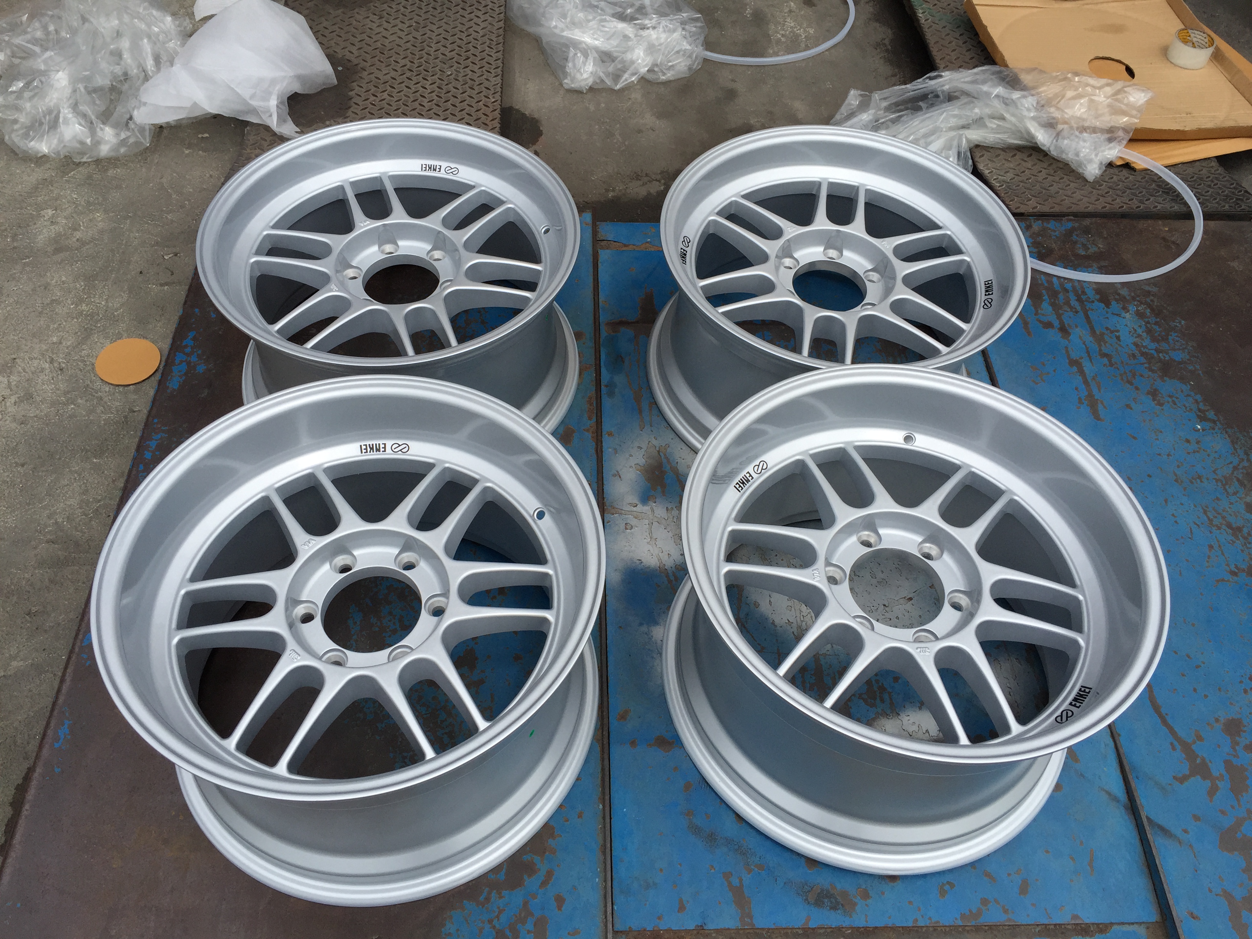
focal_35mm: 29
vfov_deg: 48.2
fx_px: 1049
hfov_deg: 61.7
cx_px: 626
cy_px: 470
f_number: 2.2
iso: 32
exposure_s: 1/2639
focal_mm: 4.15
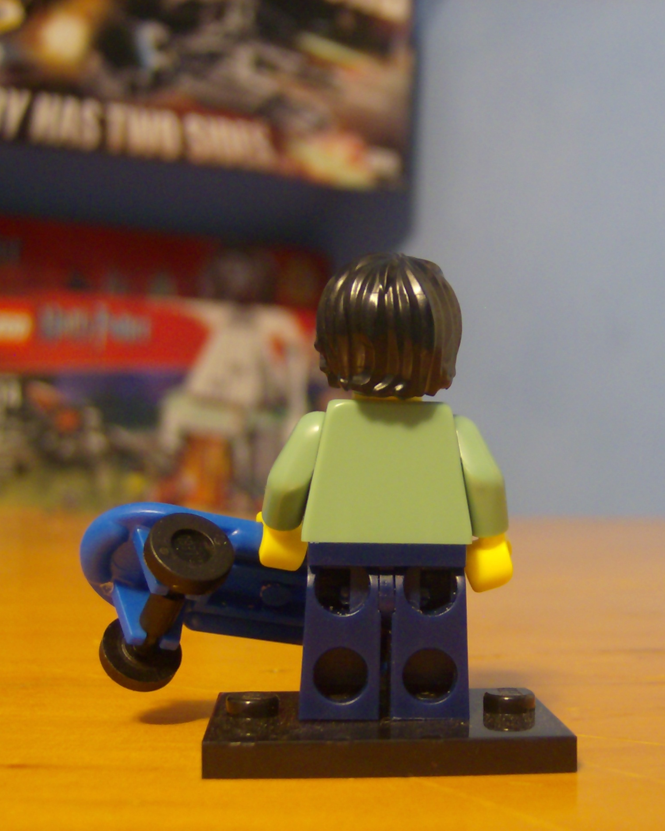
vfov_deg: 38.8
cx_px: 403
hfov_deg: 31.3
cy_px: 422
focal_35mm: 48
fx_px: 1181
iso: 200
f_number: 2.8
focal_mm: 6
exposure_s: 1/3.84
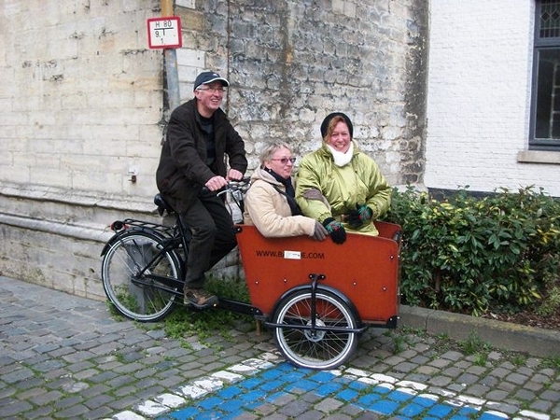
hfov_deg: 46.8
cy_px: 210
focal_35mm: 40
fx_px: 647
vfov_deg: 36.0
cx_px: 280
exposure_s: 1/125
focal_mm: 7.1
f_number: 3.2
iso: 320
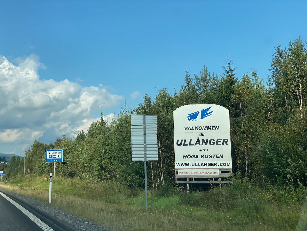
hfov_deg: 36.8
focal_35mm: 52
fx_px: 461
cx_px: 154
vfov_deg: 28.0
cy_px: 116
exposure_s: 1/1043
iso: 20
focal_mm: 6
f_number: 2
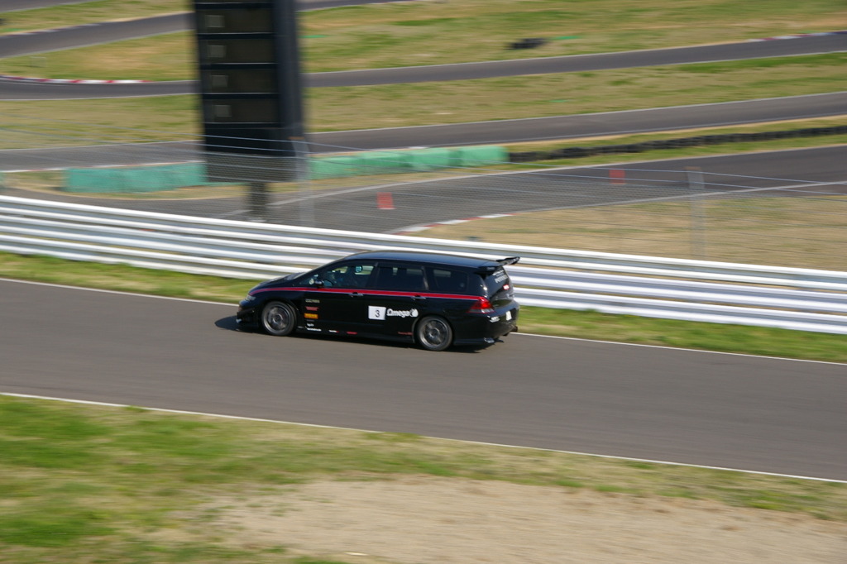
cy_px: 282
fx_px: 2752
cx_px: 424
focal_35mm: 117
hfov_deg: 17.5
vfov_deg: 11.7
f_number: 13
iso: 200
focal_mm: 78
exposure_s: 1/125
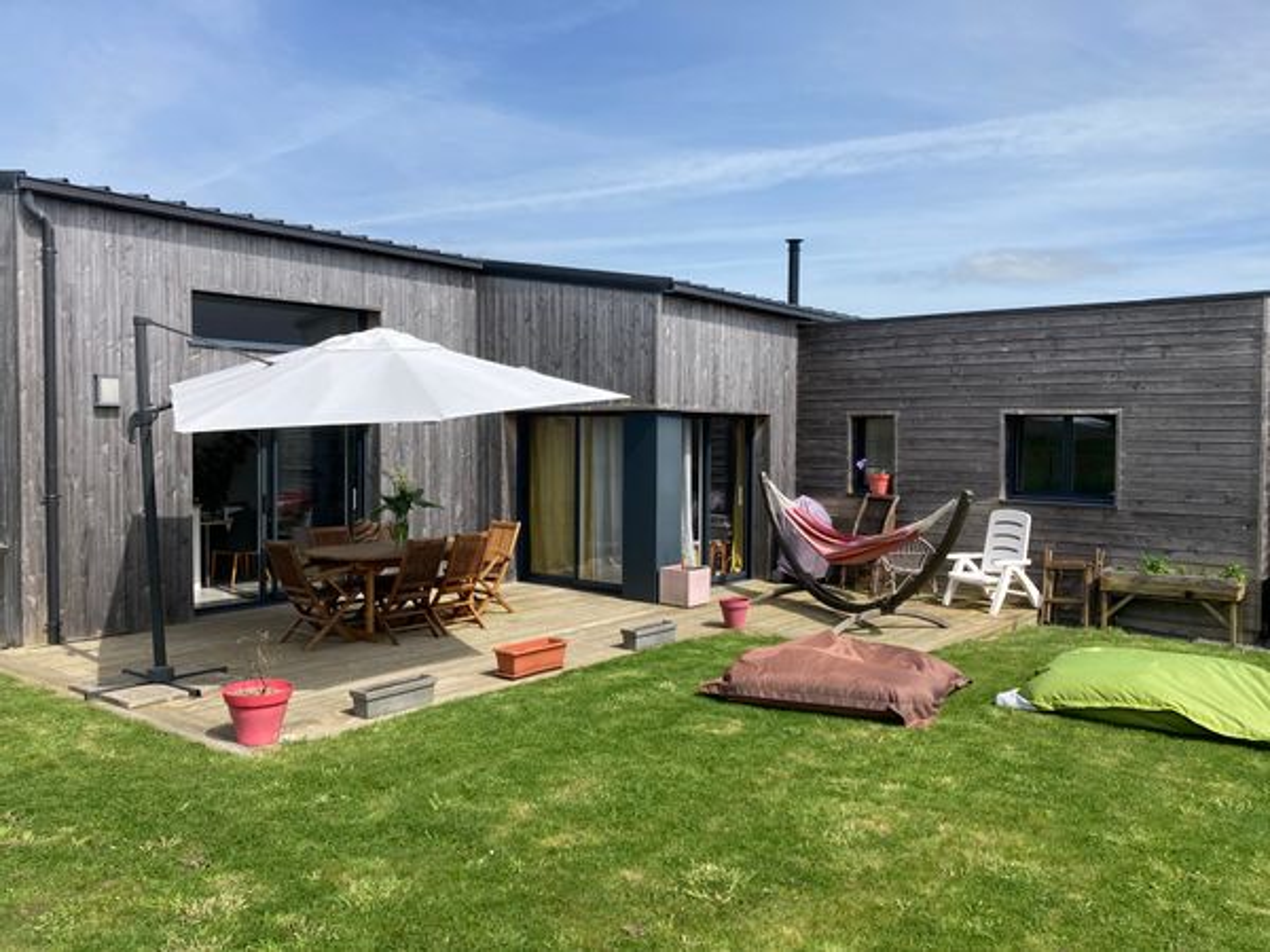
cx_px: 635
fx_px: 1027
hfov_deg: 63.4
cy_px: 476
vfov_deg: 49.7
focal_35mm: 28
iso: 20
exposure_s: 1/2088
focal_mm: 3.99
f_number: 1.8
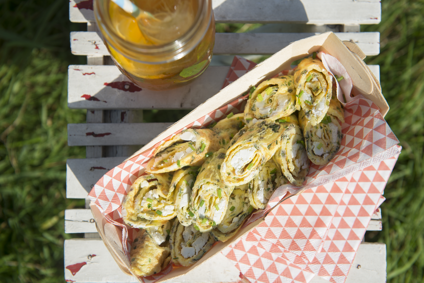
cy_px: 142
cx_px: 212
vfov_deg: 27.0
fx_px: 589
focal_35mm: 50
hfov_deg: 39.6
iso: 100
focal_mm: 50
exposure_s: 1/1000
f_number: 4.8
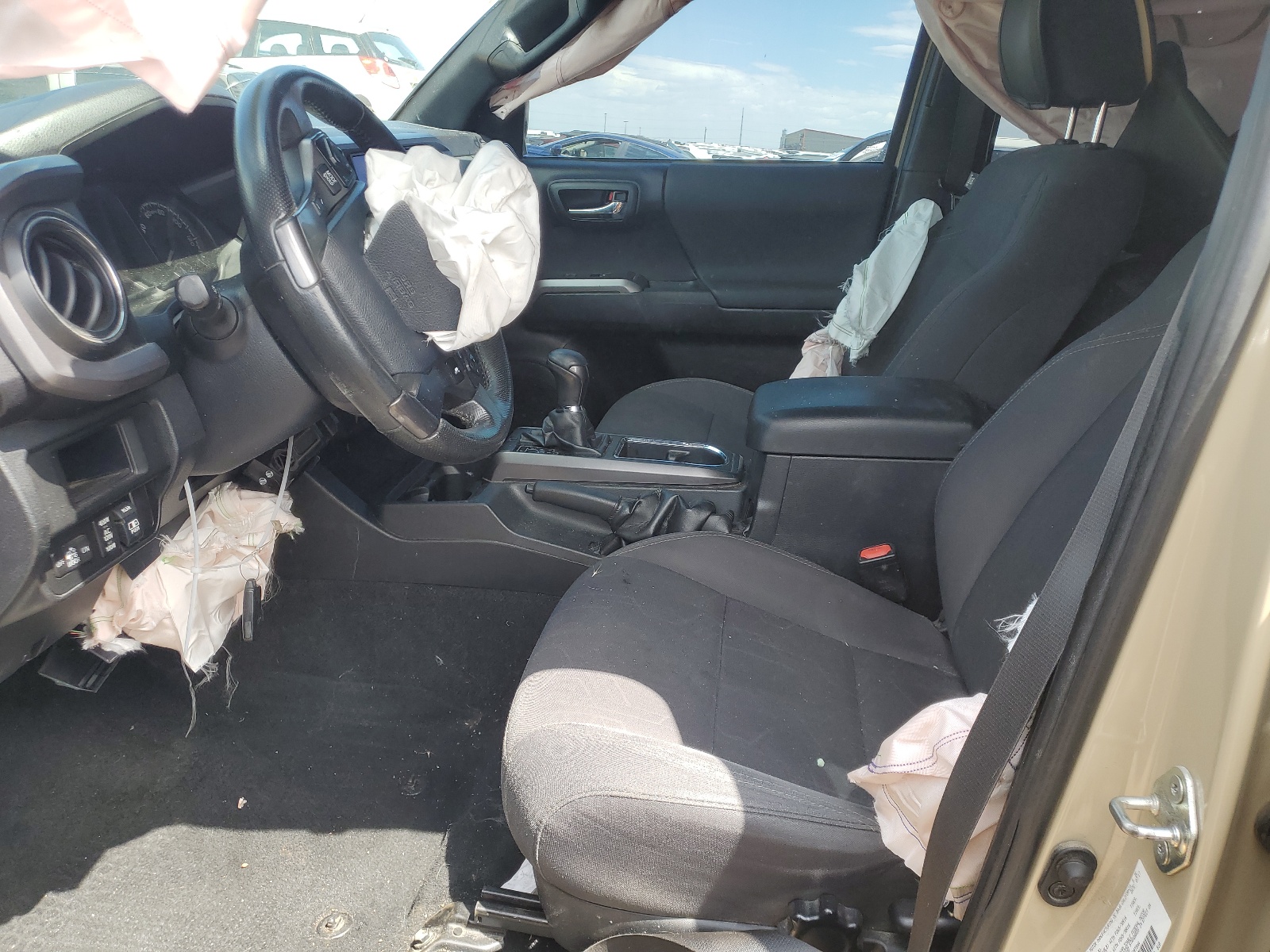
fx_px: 954
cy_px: 476
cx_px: 635
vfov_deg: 53.1
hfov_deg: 67.3
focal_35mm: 26
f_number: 1.5
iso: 50
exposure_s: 1/370
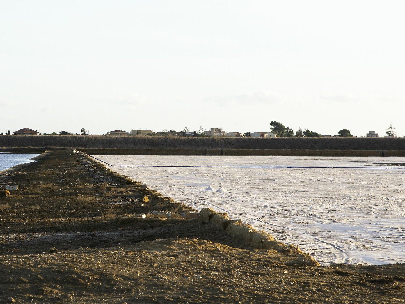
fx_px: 2036
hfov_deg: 11.3
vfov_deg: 8.5
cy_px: 140
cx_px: 69
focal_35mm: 174
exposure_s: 1/250
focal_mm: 70
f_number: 10
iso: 400
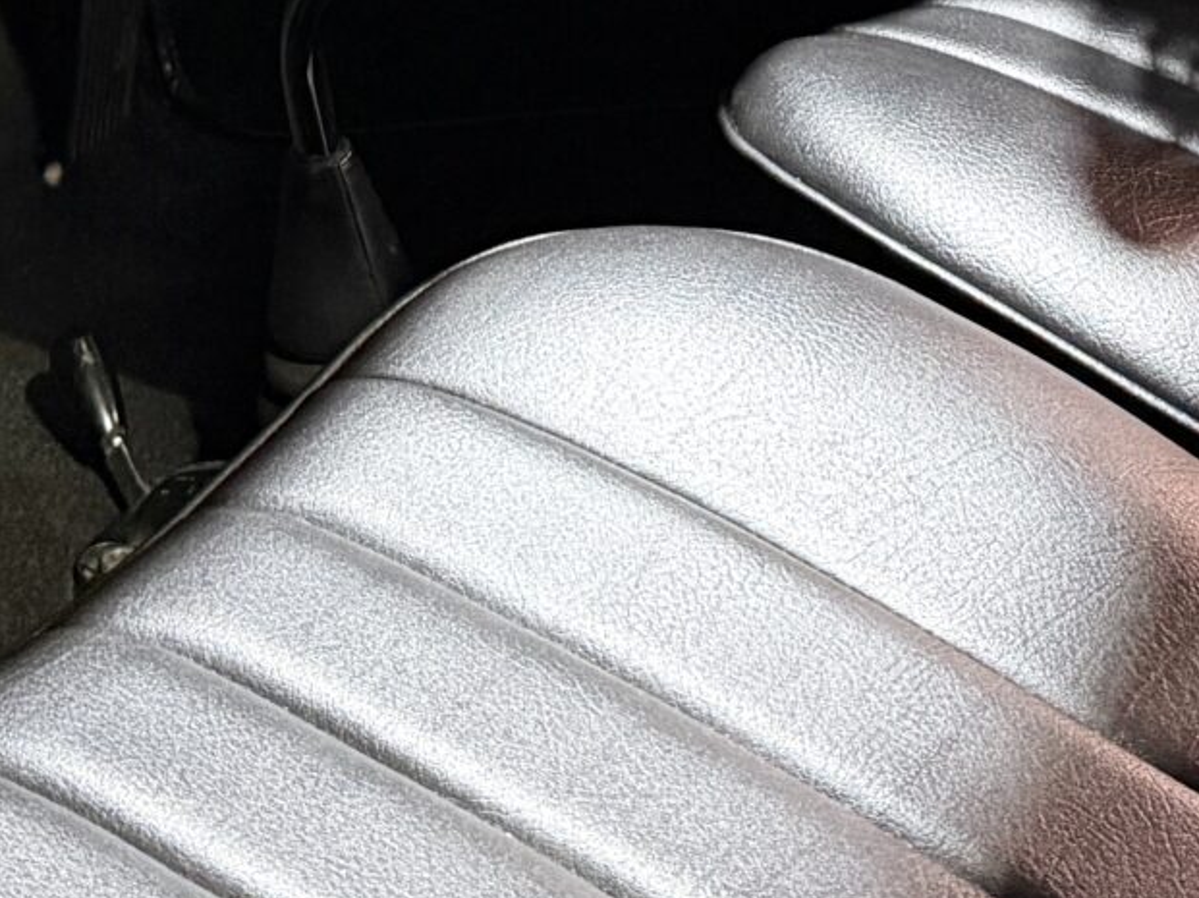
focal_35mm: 99
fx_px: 3427
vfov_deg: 13.3
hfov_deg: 19.8
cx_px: 460
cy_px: -776
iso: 800
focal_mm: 6.76
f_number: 1.78
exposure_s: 1/33
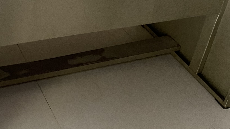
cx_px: 72
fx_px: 427
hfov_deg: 29.9
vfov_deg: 17.0
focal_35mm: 70
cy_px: 15
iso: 800
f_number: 1.8
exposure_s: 1/30
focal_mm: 4.25
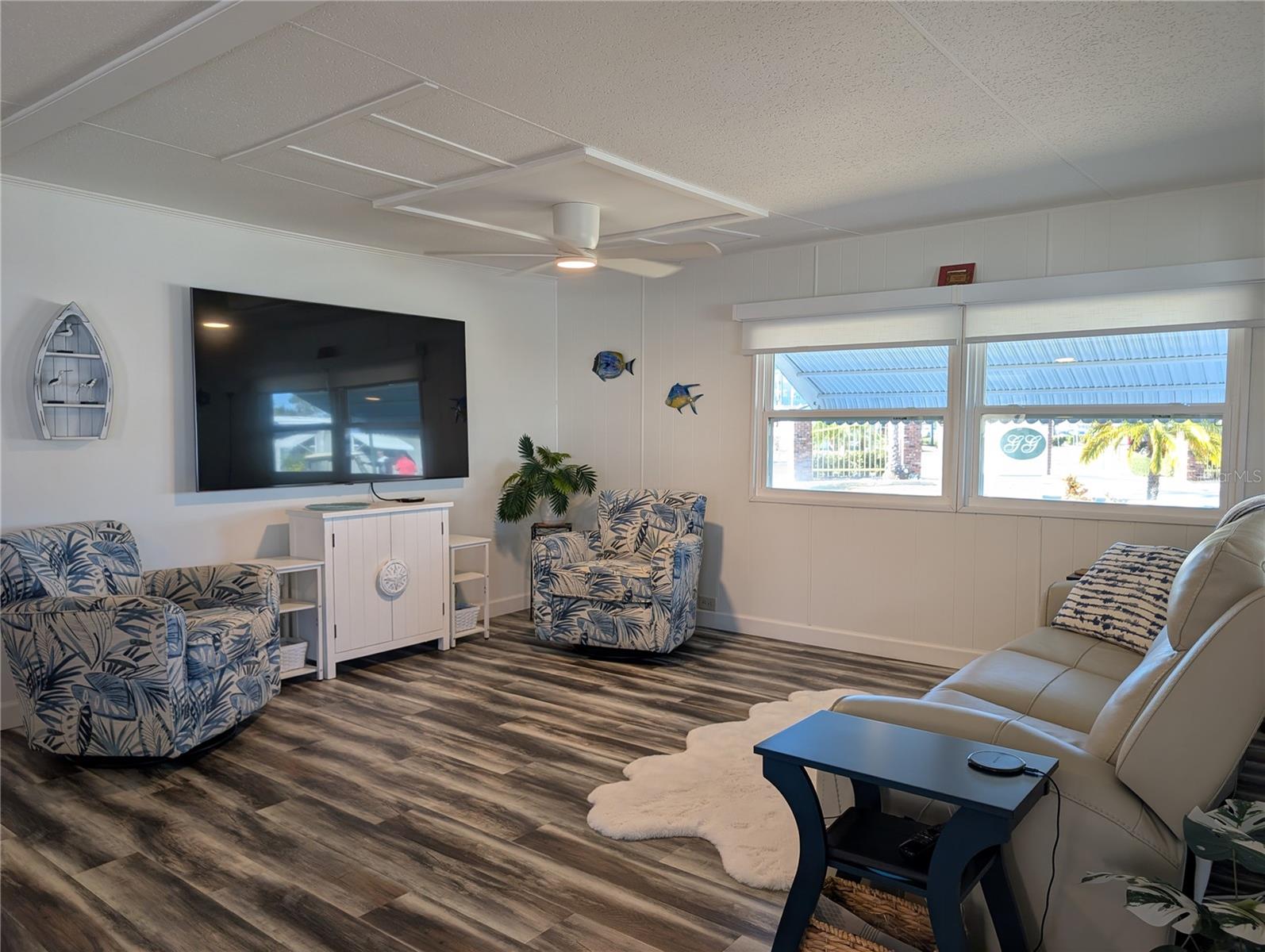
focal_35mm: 24
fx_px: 878
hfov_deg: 71.5
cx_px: 632
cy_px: 476
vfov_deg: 56.9
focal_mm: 6.9
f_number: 1.68
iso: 39
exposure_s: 1/60
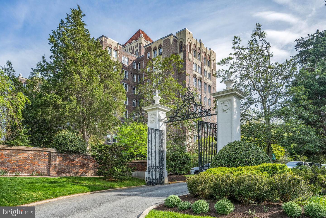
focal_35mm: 23
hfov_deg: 76.1
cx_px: 163
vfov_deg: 55.1
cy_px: 109
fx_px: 208
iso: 200
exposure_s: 1/250
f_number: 9
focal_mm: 23
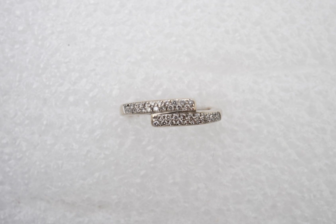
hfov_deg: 43.6
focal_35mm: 45
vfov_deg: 29.9
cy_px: 112
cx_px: 168
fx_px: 420
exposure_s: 1/125
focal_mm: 30
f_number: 14
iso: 400
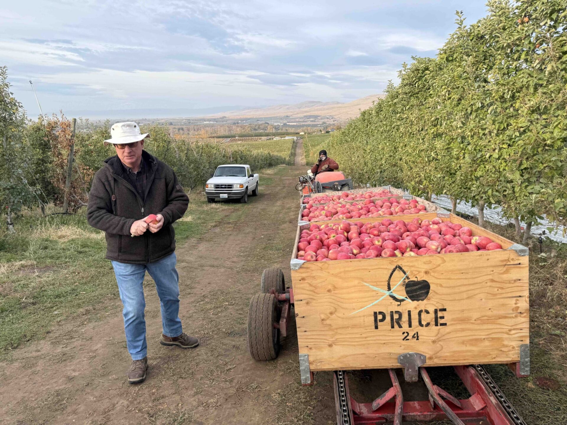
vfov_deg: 56.8
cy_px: 212
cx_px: 284
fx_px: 393
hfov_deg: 71.6
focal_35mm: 24
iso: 80
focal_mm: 6.76
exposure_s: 1/849
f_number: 1.78
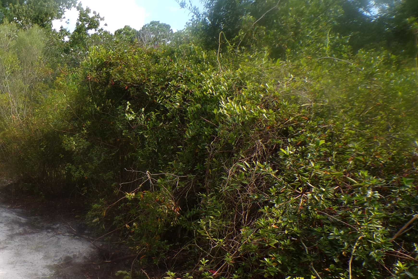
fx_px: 511
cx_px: 73
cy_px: 210
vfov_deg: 30.0
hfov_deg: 42.2
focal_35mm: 44
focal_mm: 4.3
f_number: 4.4
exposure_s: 1/280
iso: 100
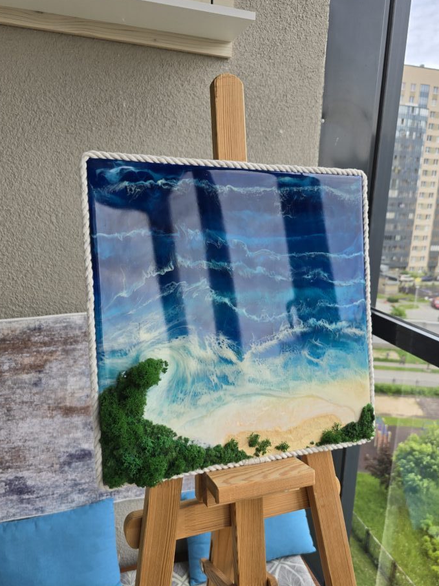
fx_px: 440
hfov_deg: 53.0
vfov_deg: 67.1
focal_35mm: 26
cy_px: 323
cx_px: 240
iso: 12
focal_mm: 6.3
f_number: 1.7
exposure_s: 1/180
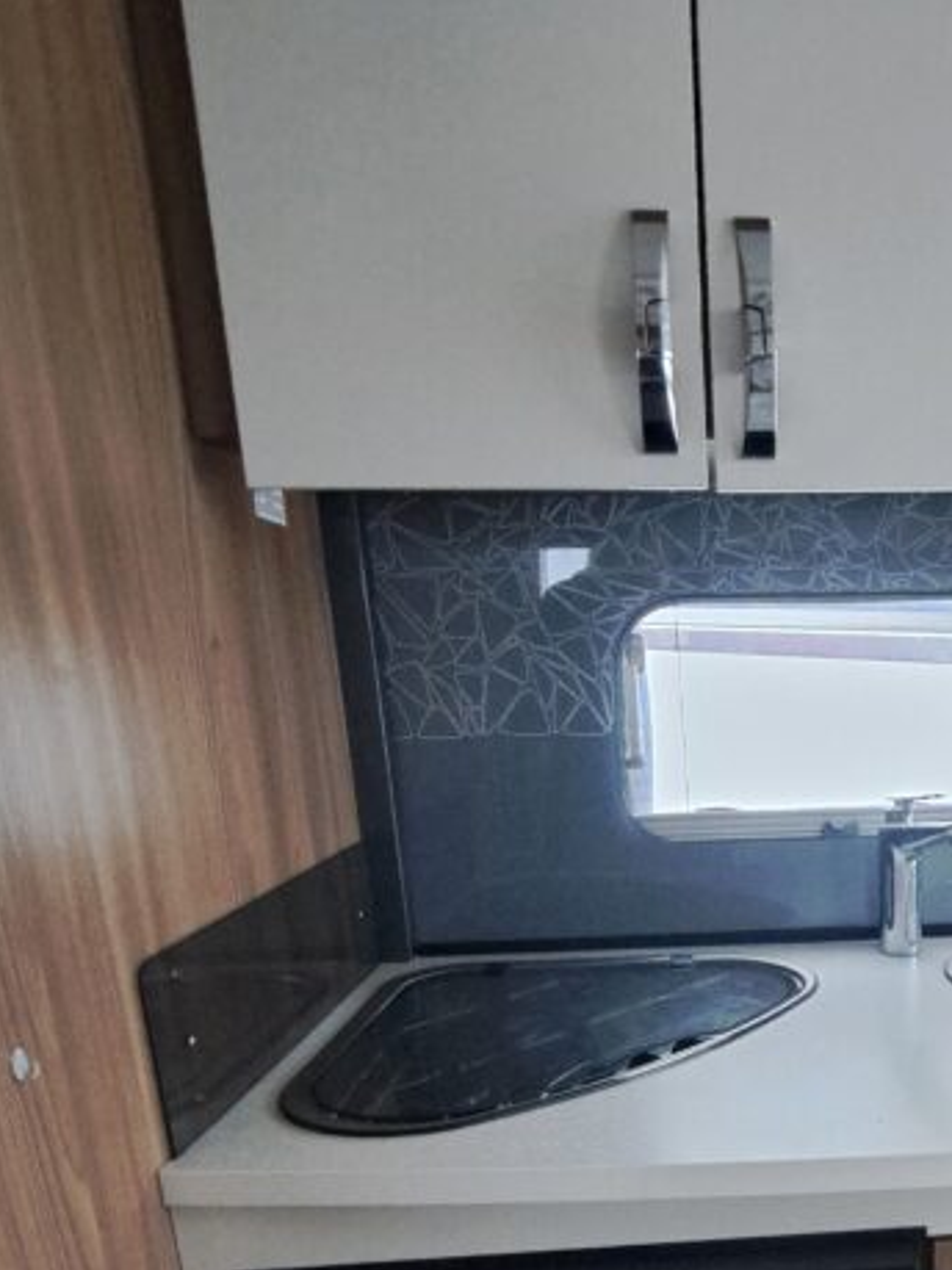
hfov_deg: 44.6
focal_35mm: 29
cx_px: 825
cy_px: 968
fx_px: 1064
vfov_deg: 58.1
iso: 500
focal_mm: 1.74
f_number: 2.2
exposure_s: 1/25
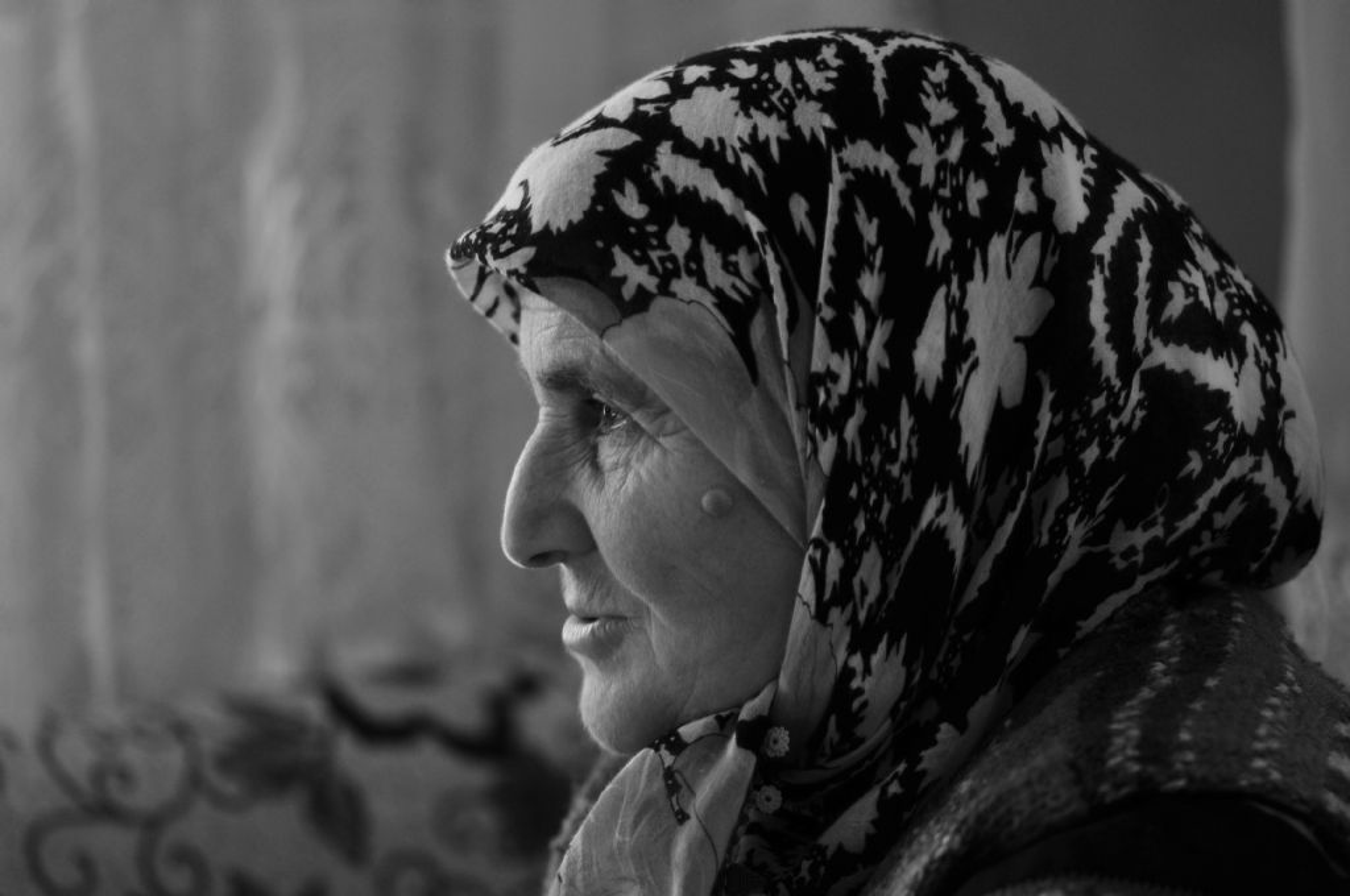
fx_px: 5899
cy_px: 448
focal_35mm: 158
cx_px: 675
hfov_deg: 13.1
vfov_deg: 8.7
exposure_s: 1/50
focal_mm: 105
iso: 200
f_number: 3
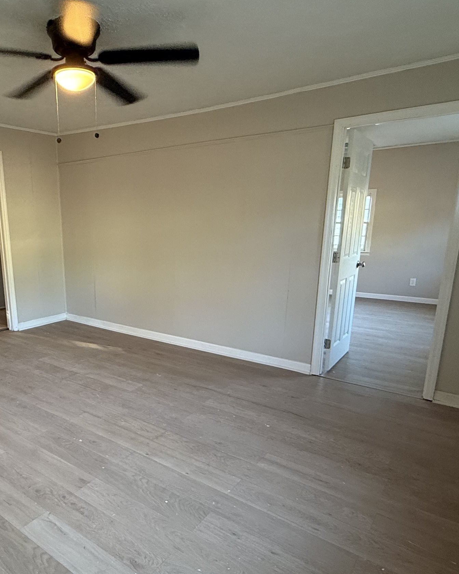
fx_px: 425
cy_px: 326
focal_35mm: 25
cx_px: 126
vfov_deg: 67.8
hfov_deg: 54.6
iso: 320
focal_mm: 2.22
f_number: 2.2
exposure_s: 1/60
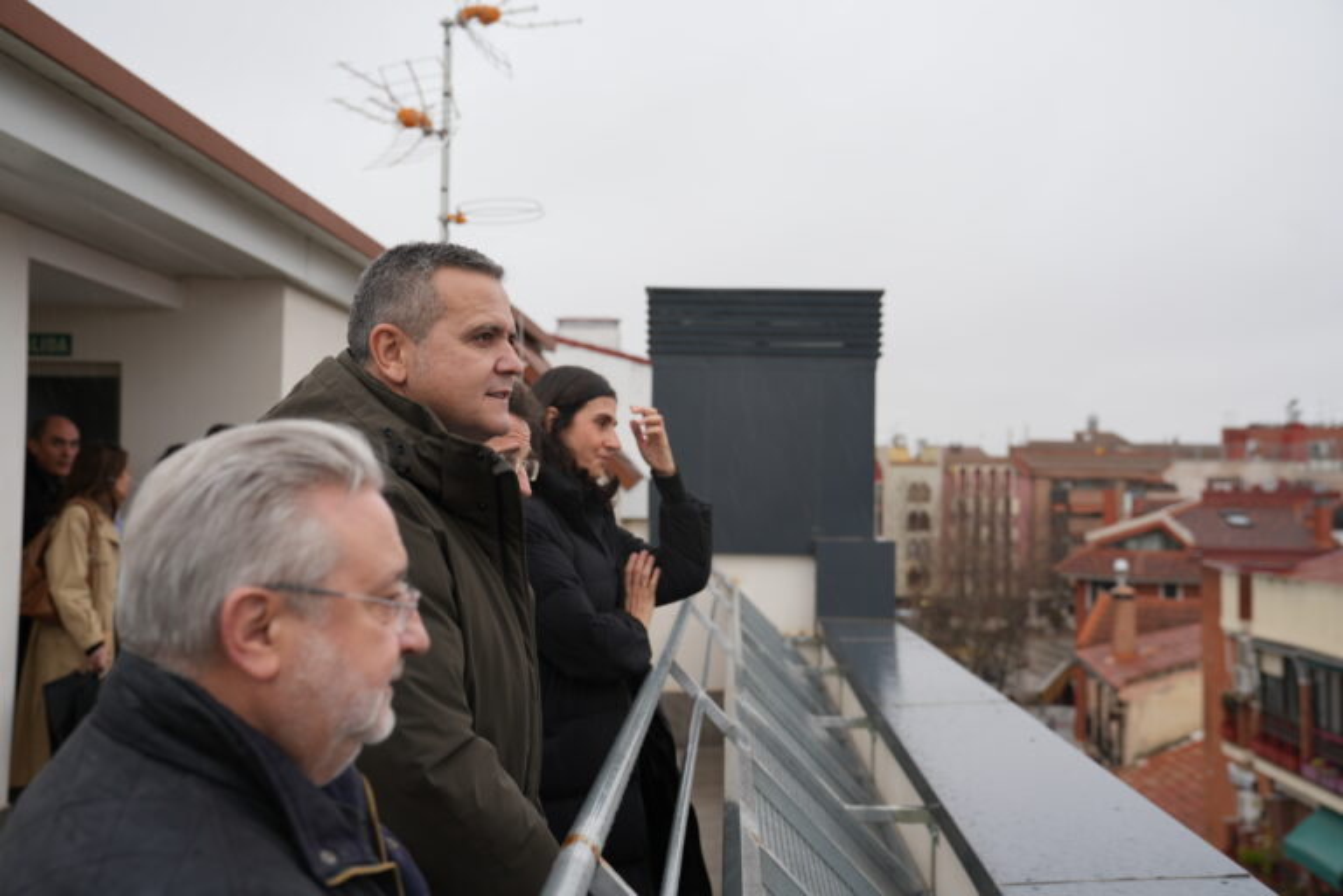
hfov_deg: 46.4
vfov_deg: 31.9
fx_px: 1567
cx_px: 672
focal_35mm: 42
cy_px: 448
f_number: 4
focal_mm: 42
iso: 100
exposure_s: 1/100
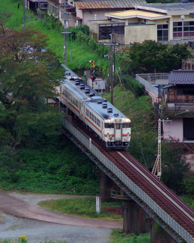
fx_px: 4565
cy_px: 122
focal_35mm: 636
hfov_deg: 2.4
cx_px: 104
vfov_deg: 3.0
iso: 1600
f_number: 7.1
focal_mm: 300
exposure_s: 1/100
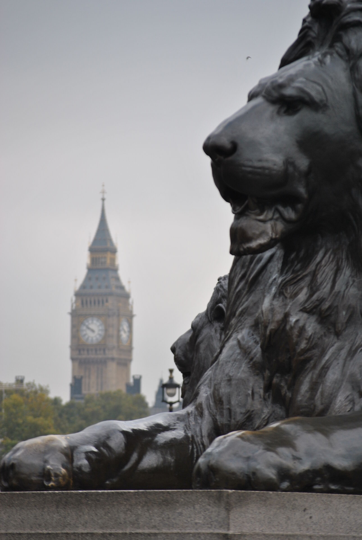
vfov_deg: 10.1
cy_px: 270
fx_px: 3045
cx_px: 181
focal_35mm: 202
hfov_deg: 6.8
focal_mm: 135
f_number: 5
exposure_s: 1/250
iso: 200
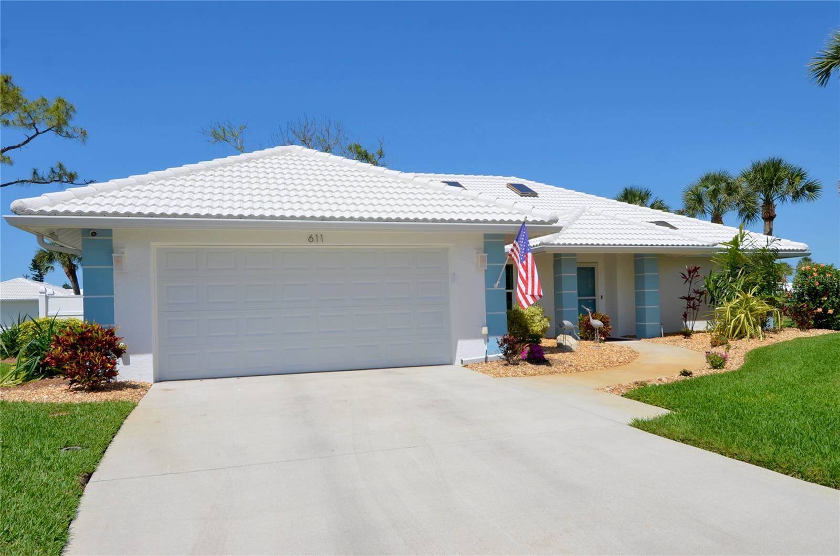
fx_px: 838
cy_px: 278
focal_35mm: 36
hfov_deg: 53.2
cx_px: 420
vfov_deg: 36.7
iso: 100
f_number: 9
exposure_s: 1/320
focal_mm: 24
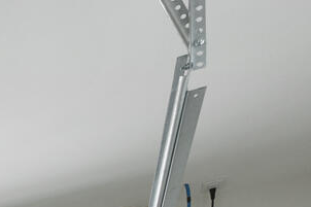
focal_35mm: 106
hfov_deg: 11.5
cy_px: 620
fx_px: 915
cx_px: -612
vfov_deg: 9.8
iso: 320
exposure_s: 1/15
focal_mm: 16
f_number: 8
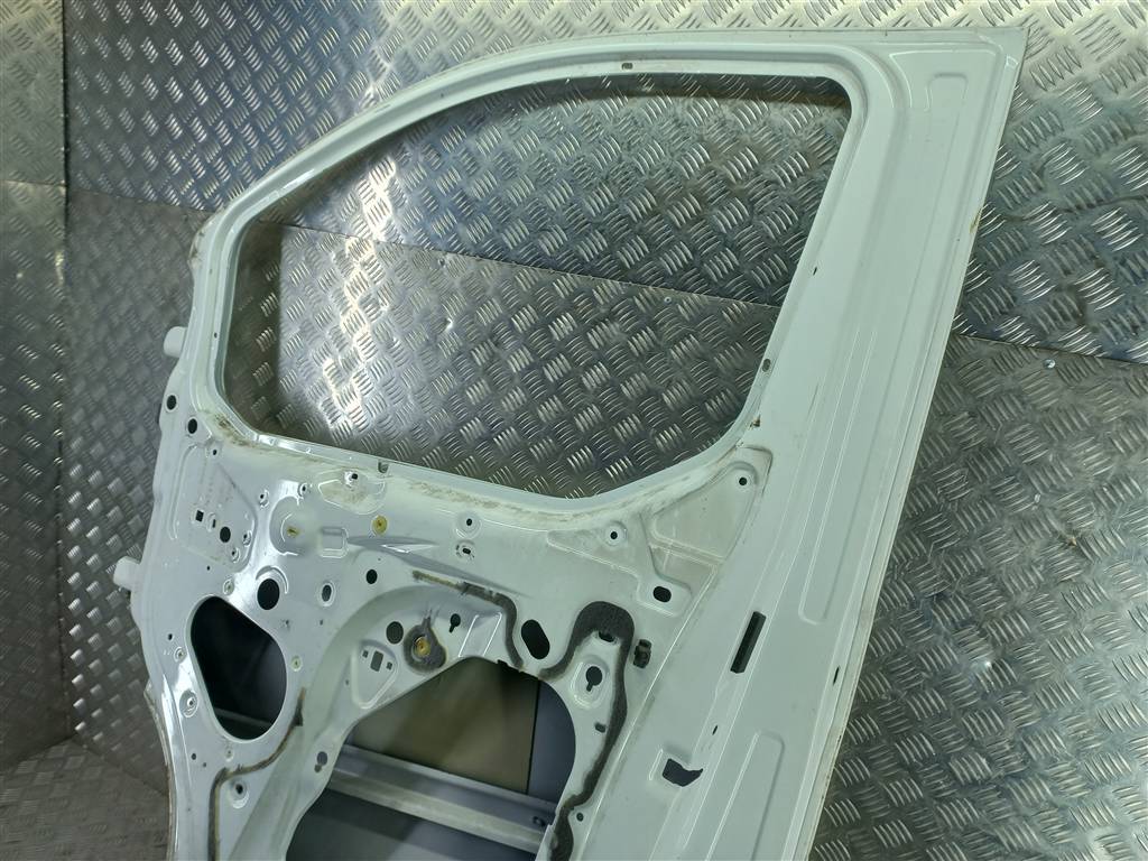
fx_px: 829
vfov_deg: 54.9
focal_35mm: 25
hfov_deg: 69.4
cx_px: 574
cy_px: 430
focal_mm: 4.6
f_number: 1.8
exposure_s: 1/50
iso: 25
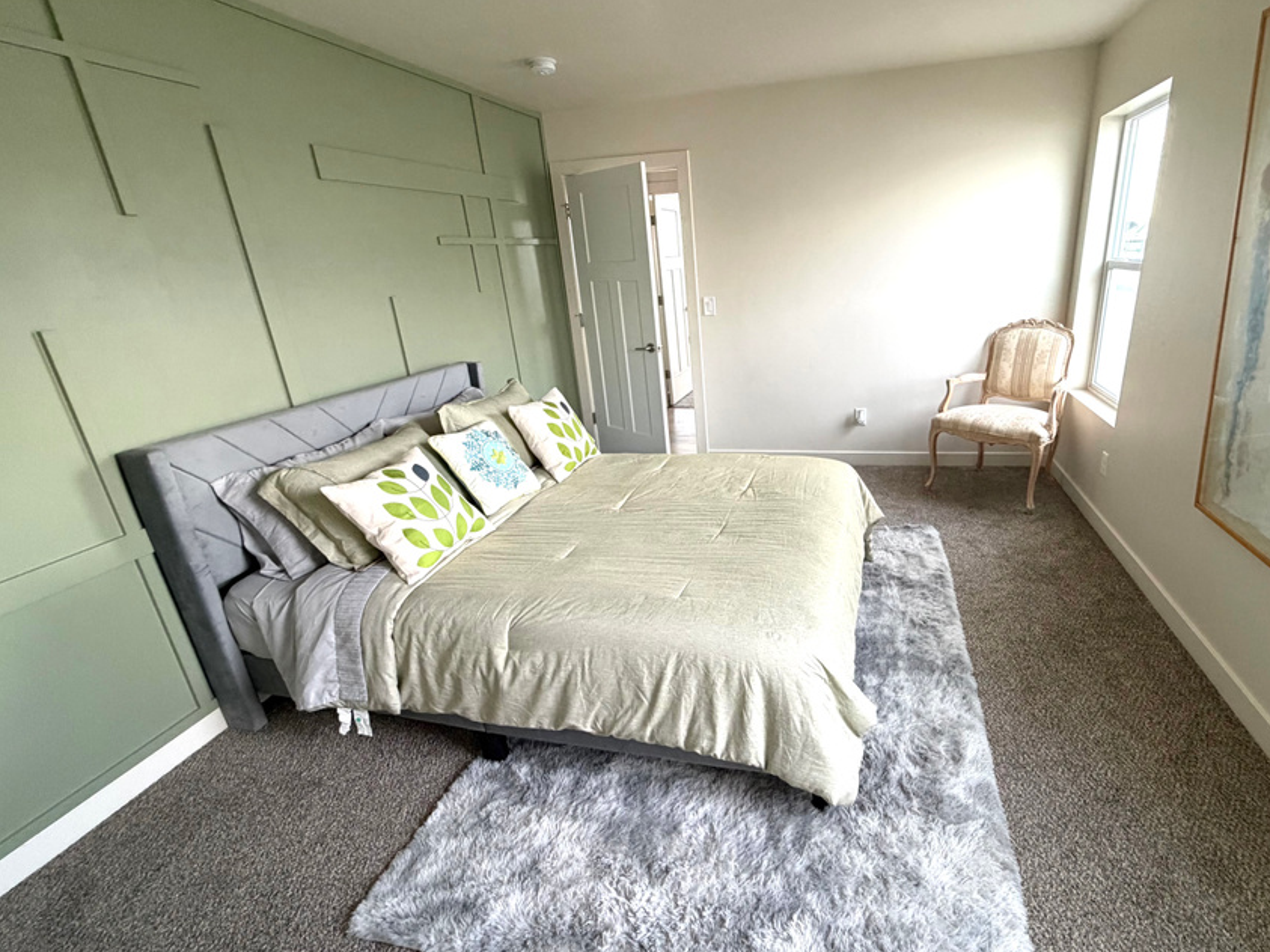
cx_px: 734
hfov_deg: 90.3
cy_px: 478
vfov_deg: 74.7
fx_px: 624
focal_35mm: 17
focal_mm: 2.22
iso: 320
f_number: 2.2
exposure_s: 1/68
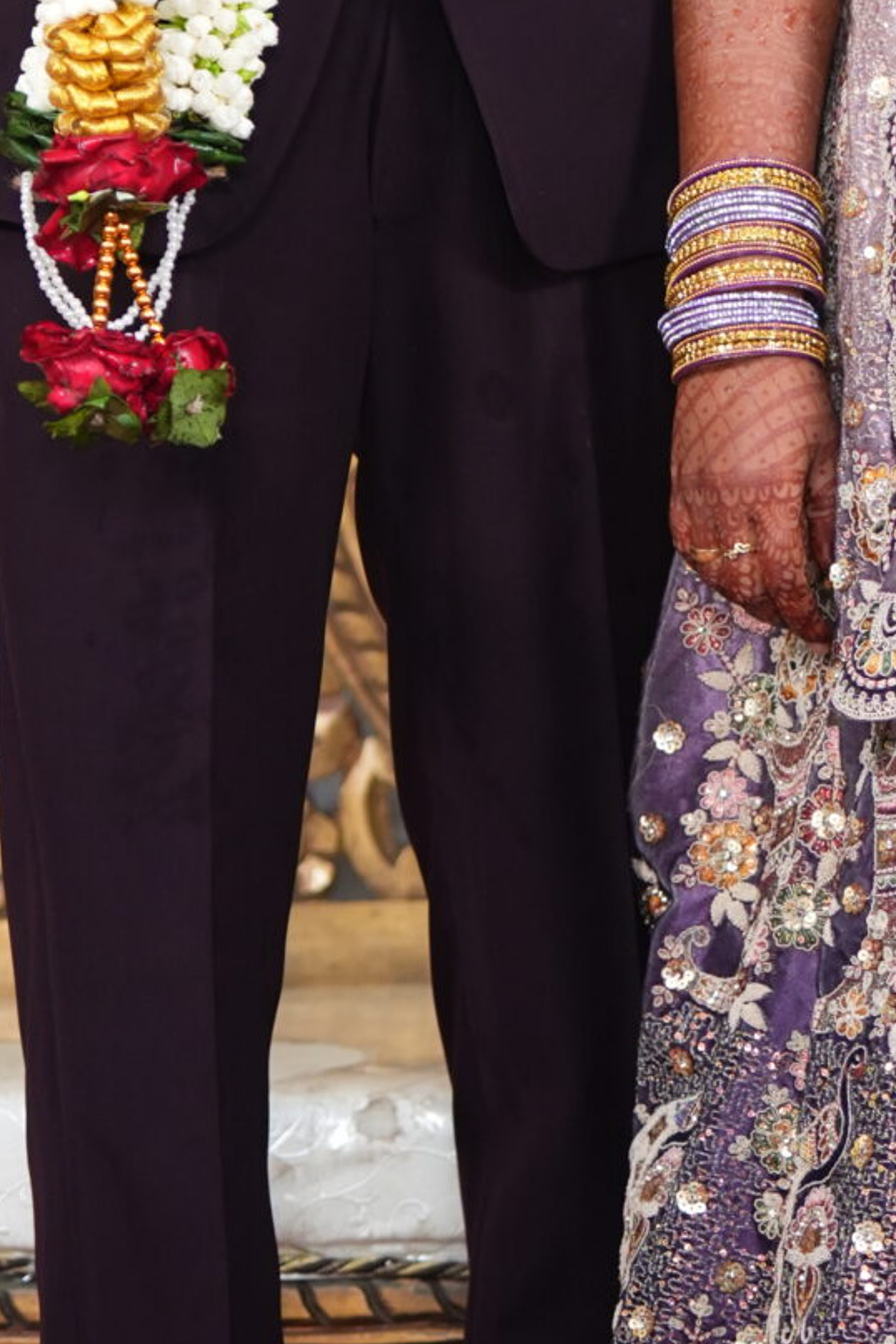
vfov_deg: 9.1
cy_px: -296
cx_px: 669
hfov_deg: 6.2
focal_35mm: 222
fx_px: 8287
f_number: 2.8
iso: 1000
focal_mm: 70
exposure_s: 1/250
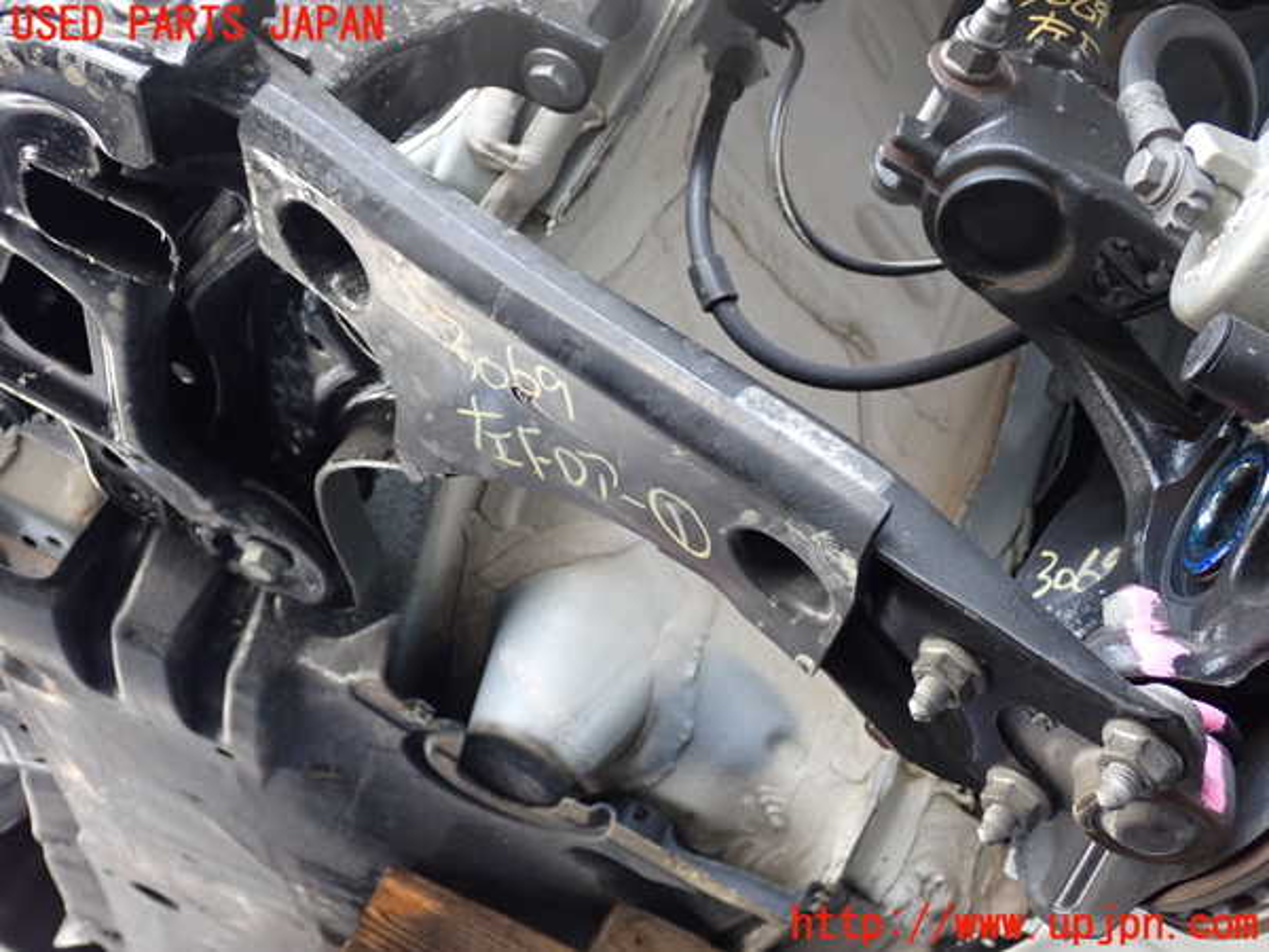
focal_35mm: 41
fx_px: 1503
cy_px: 476
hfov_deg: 45.8
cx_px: 634
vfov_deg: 35.1
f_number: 2.8
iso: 400
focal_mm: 7.31
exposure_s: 1/125
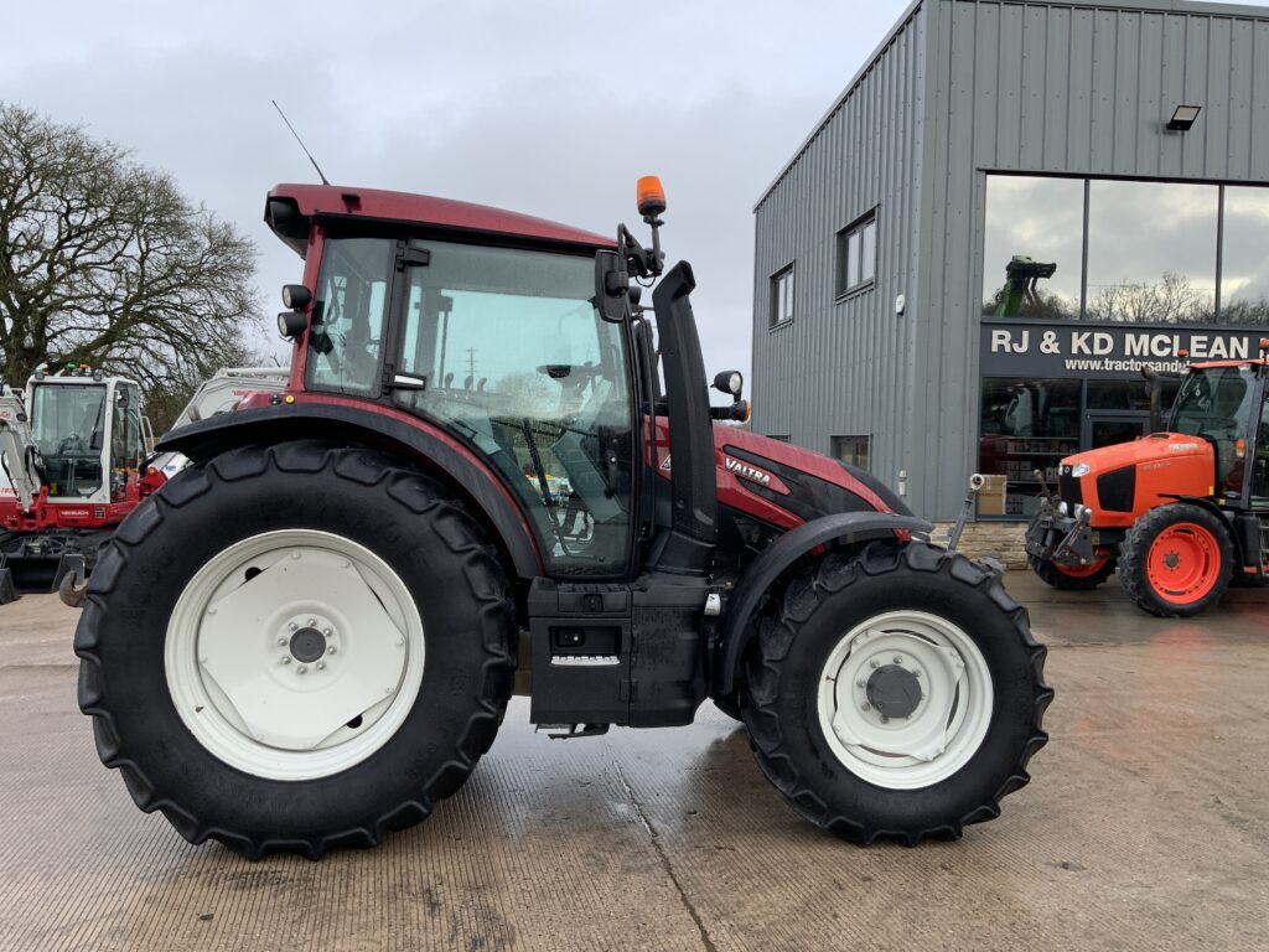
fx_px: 1063
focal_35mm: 29
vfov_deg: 48.2
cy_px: 476
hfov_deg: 61.7
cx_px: 634
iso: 16
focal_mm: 3
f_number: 1.8
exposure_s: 1/478
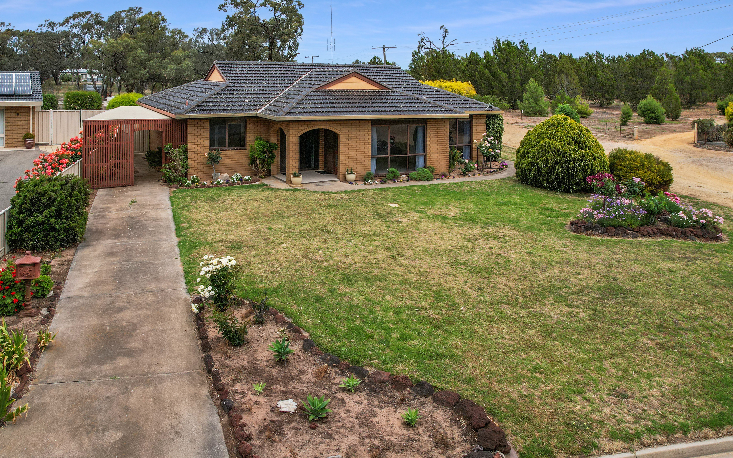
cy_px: 248
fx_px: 519
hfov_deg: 70.2
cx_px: 328
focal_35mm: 26
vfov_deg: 47.5
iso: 140
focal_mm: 8.38
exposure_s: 1/2500
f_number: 2.8
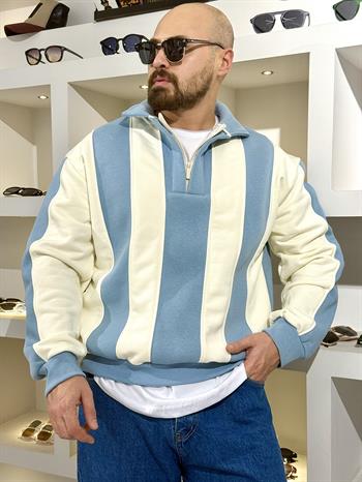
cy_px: 241
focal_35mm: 48
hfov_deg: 30.3
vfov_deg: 39.6
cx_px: 181
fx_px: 669
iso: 64
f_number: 1.78
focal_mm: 6.76
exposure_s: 1/100
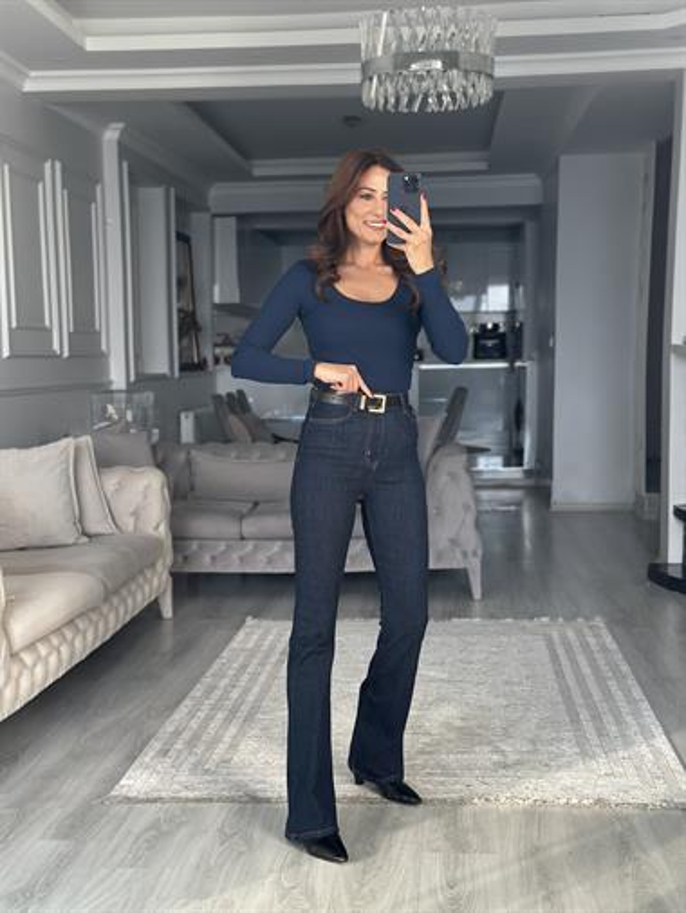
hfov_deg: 30.3
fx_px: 1267
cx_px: 343
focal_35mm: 48
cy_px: 456
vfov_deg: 39.6
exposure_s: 1/125
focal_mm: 6.86
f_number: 1.78
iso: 125
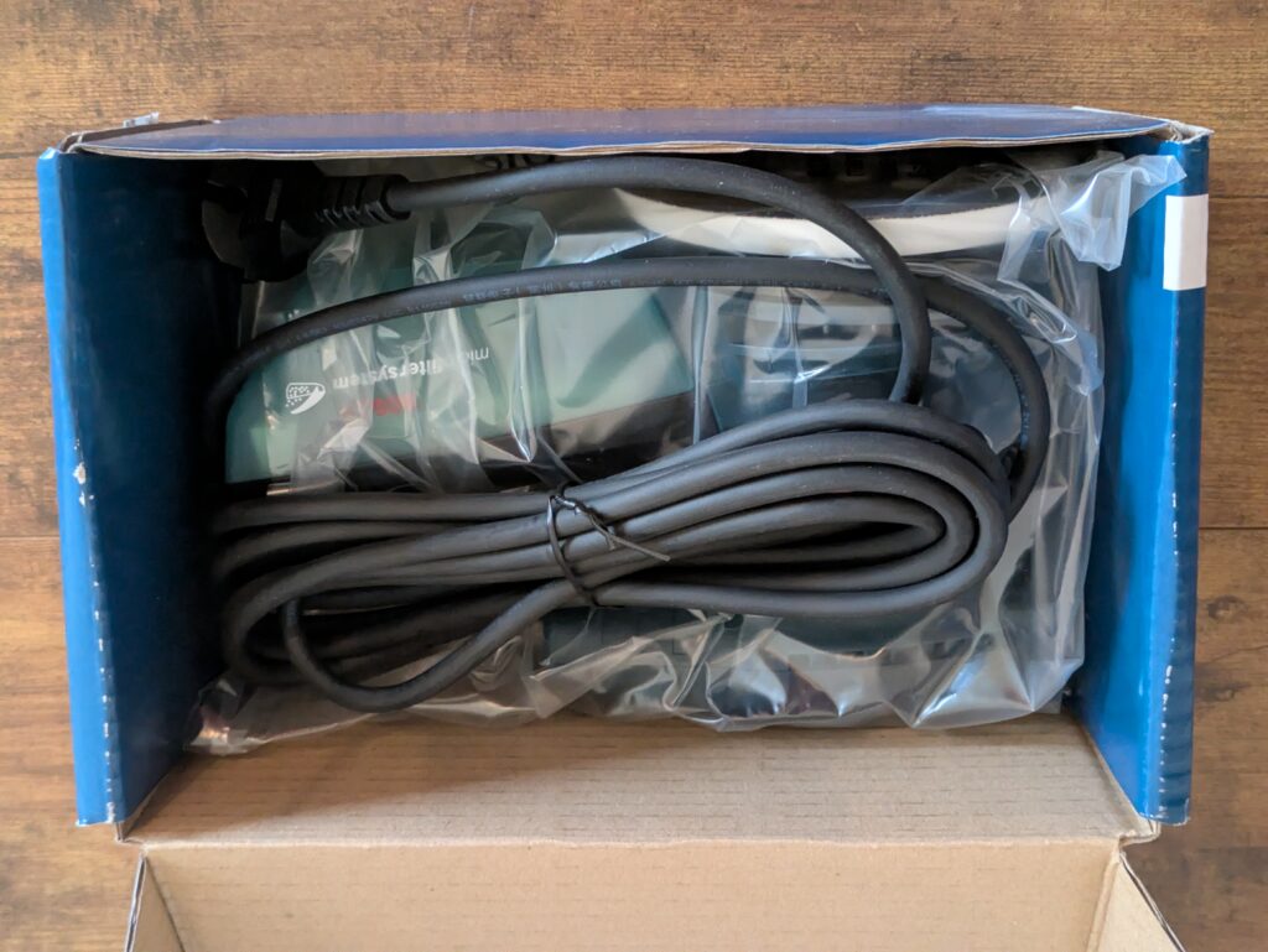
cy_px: 476
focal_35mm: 51
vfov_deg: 28.6
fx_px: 1869
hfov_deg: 37.5
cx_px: 634
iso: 840
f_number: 1.89
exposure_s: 1/16.7
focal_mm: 5.43
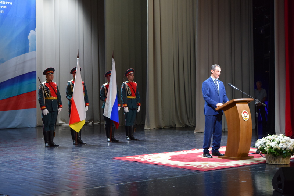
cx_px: 147
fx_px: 563
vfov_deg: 19.7
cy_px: 98
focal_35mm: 69
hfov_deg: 29.2
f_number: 5
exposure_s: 1/60
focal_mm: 46
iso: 1250
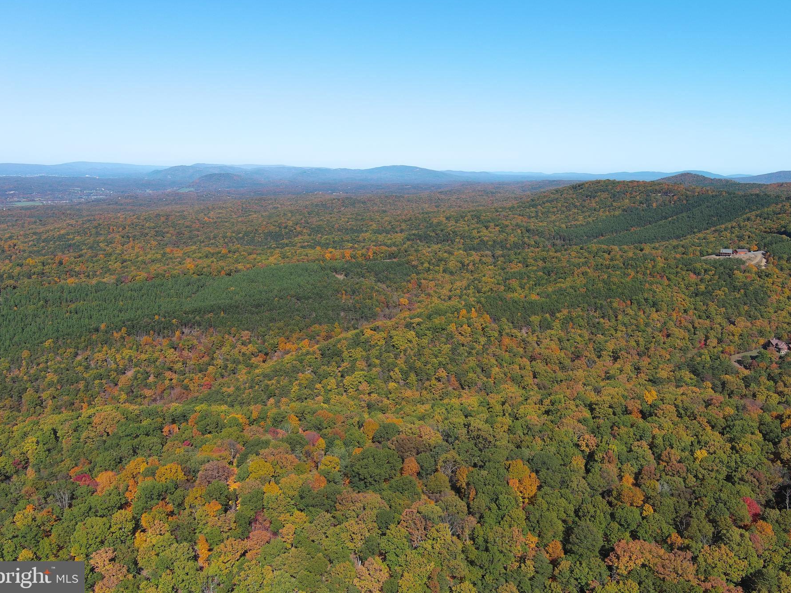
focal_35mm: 32
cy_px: 291
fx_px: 731
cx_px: 440
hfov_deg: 56.7
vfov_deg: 44.2
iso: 100
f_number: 2.8
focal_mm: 10.57
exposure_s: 1/1064
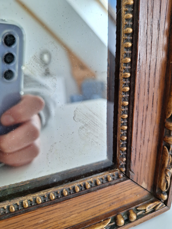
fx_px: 152
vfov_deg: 73.9
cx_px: 86
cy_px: 114
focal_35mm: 23
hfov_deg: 58.9
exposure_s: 1/159
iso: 40
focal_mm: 5.54
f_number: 1.8
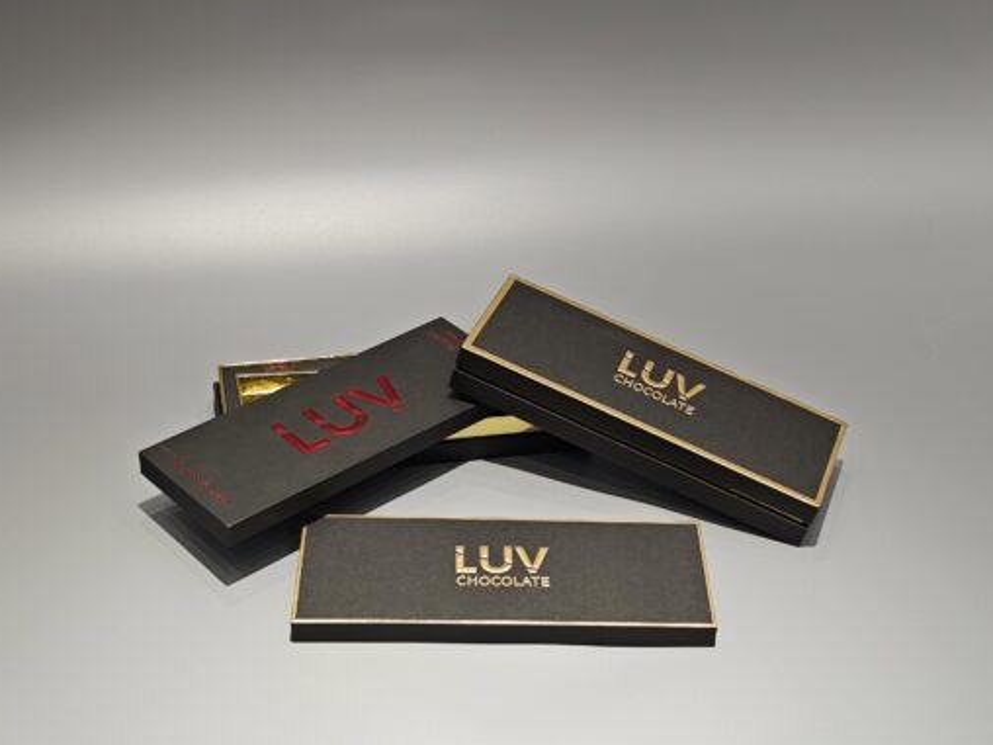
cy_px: 360
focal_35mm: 58
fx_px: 1664
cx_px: 518
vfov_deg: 25.2
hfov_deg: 33.2
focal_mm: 6.7
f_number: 2
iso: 50
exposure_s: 1/105
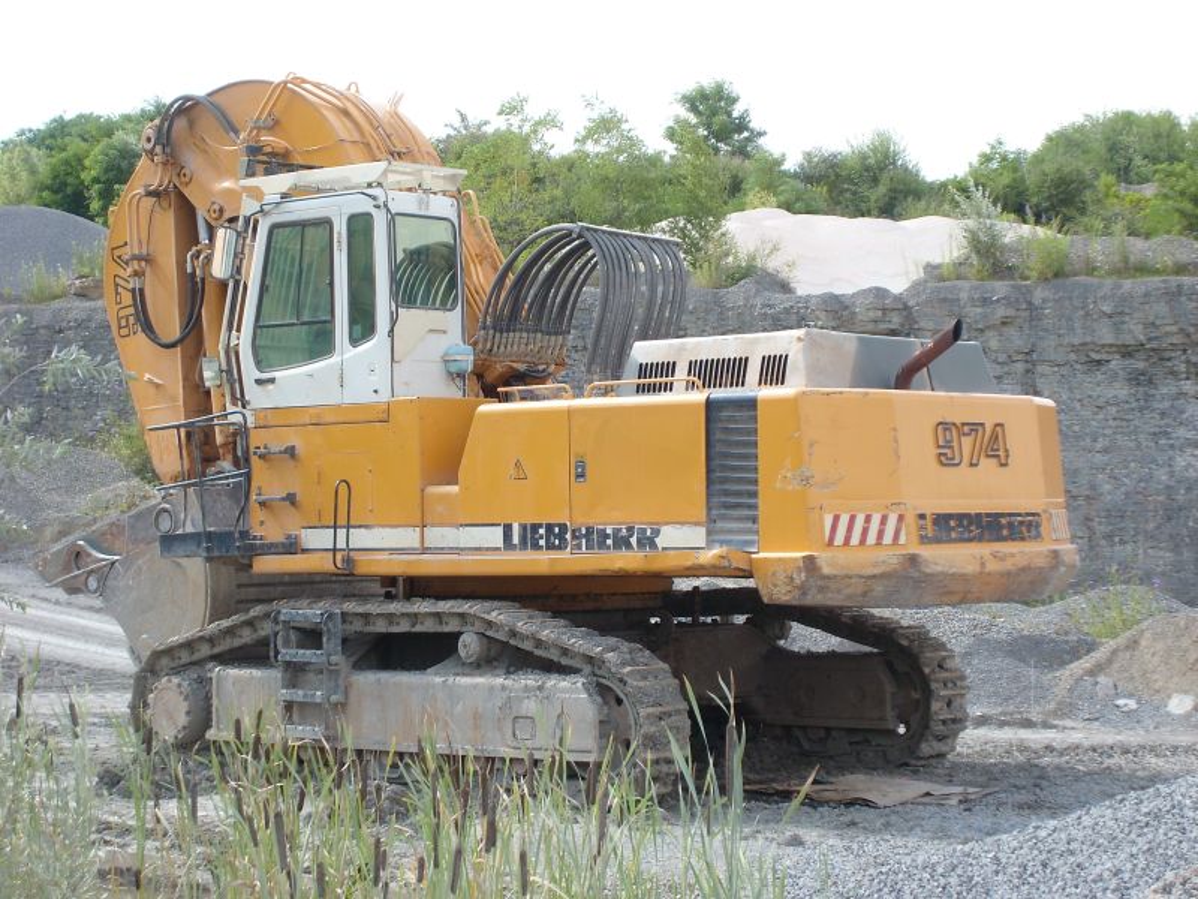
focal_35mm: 80
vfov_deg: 18.4
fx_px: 2769
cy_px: 450
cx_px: 599
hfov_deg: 24.4
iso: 50
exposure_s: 1/272
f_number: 4.3
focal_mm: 13.39
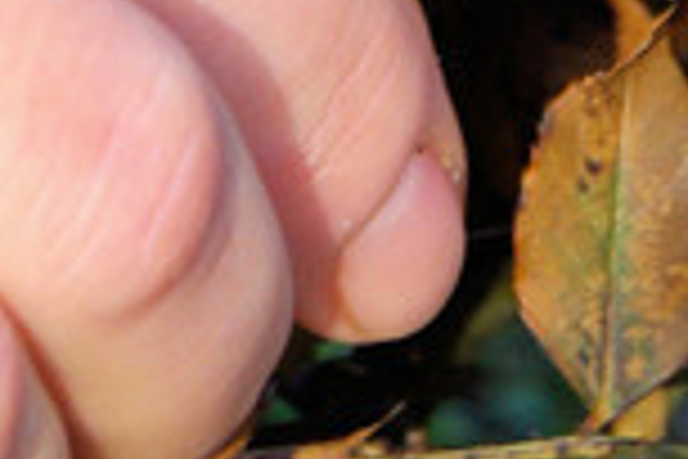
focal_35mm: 784
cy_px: -1078
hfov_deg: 2.6
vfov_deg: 1.7
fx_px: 14982
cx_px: 429
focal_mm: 77.5
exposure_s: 1/90
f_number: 6.7
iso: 200
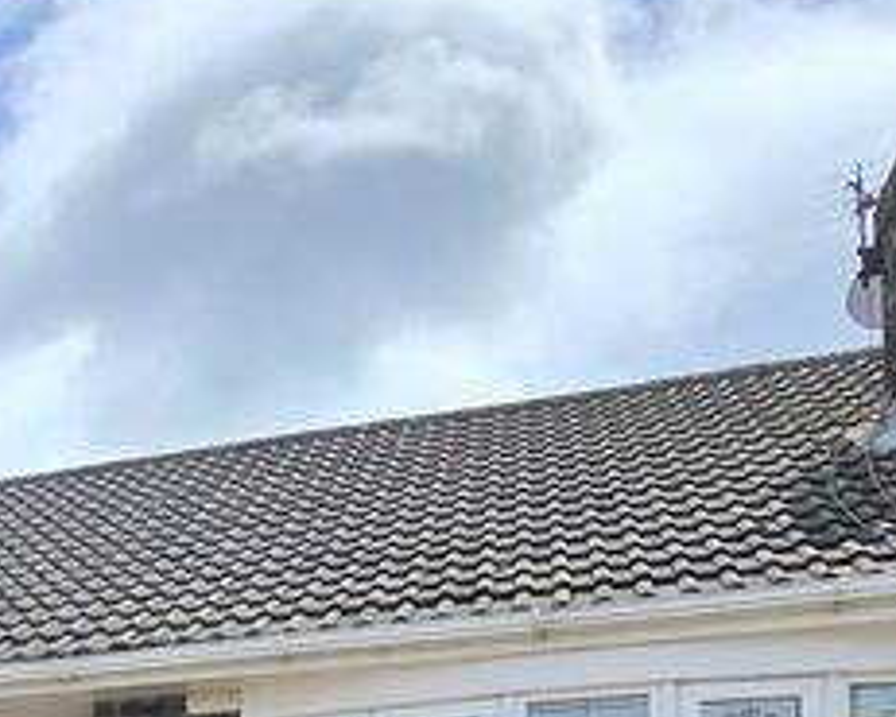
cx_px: -206
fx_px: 1459
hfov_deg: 29.0
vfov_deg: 23.5
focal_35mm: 55
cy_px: 992
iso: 50
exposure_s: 1/5000
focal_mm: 2.2
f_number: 2.2
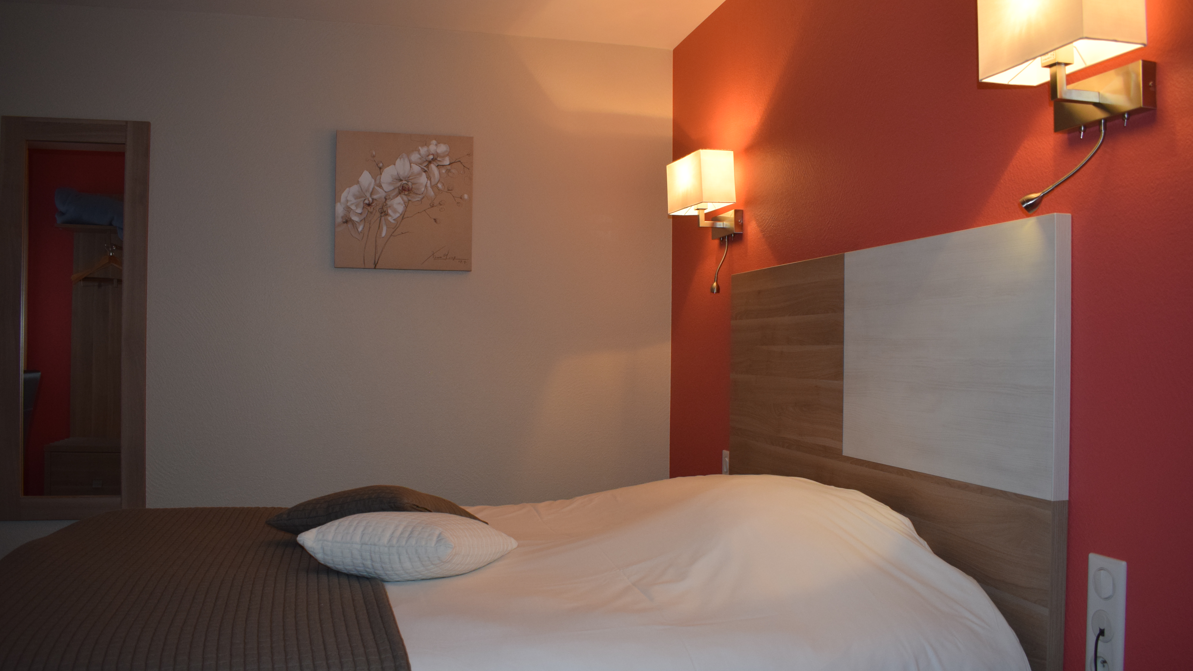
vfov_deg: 40.2
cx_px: 595
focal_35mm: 29
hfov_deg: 66.1
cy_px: 337
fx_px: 917
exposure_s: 1/100
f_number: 5
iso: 800
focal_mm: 18
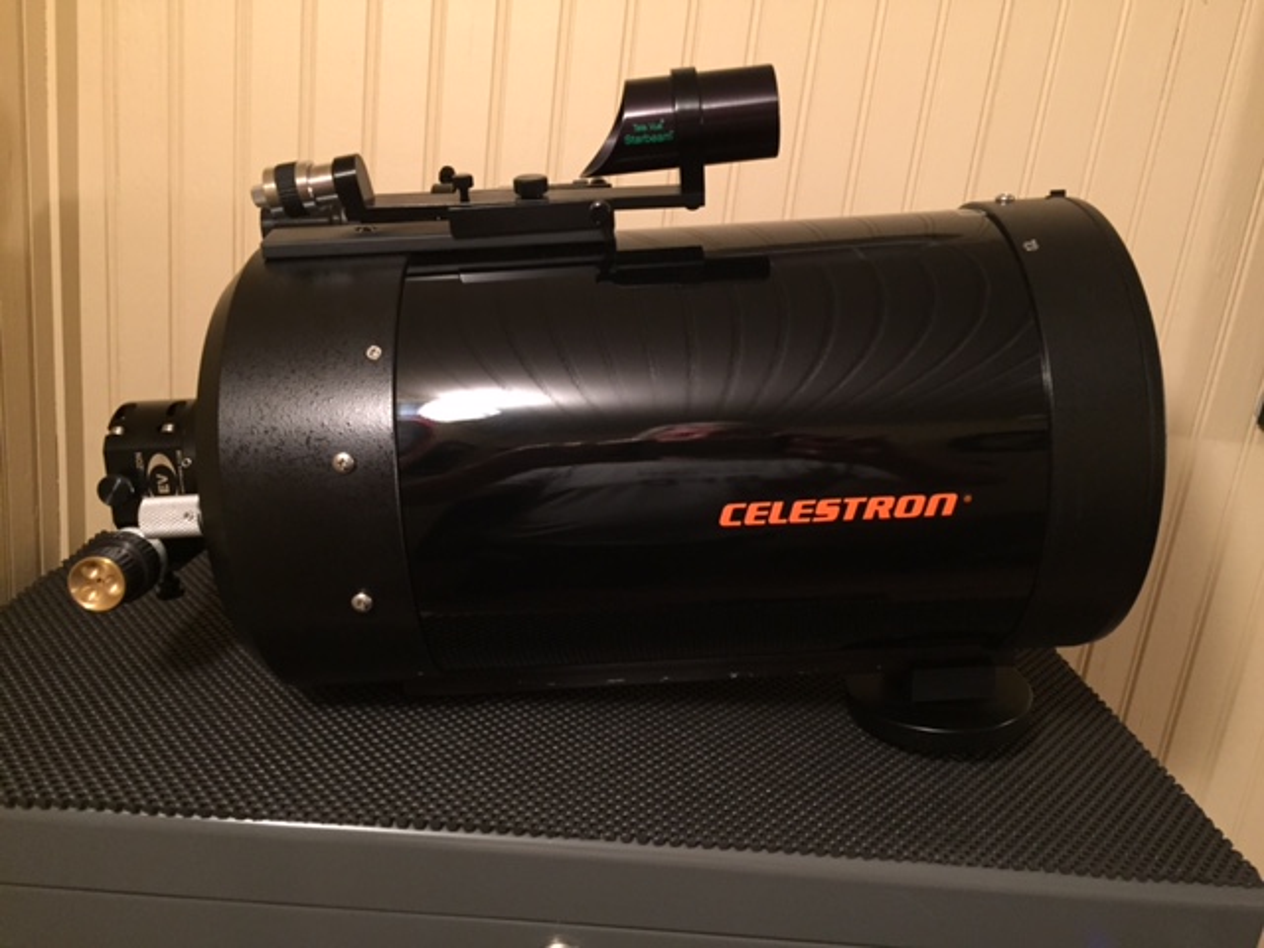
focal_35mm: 29
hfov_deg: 61.7
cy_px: 474
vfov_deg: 48.2
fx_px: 1059
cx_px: 632
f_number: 2.2
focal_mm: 4.15
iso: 250
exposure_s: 1/17
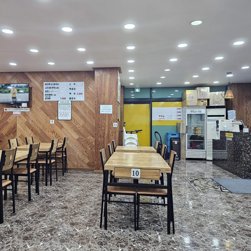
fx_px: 230
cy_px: 124
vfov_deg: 57.3
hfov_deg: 56.9
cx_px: 103
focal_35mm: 28
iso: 250
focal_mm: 6.3
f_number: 1.7
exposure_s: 1/120
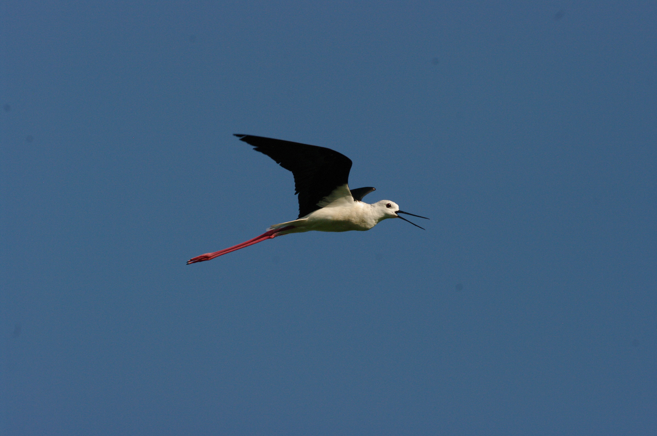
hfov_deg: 4.6
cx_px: 328
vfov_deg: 3.0
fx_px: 8202
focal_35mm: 450
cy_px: 218
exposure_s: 1/1500
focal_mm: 300
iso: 800
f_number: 9.5
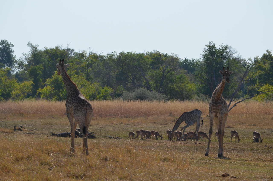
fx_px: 2498
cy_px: 90
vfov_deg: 4.1
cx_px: 136
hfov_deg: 6.3
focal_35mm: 330
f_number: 7.1
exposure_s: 1/800
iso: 200
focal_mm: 220
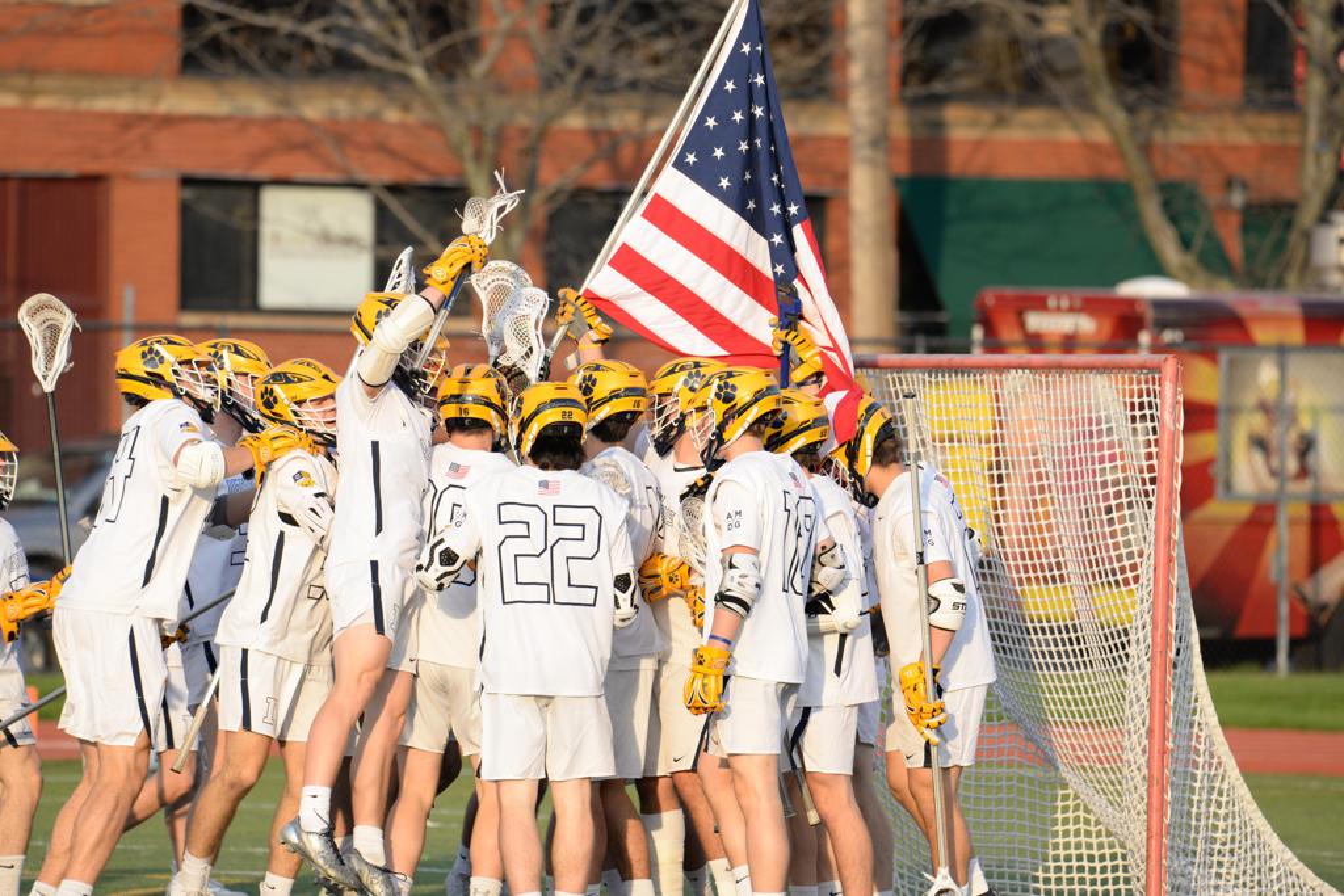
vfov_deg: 4.0
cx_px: 672
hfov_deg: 6.1
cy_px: 448
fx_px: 12694
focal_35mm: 340
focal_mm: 340
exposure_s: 1/1250
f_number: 6
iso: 800
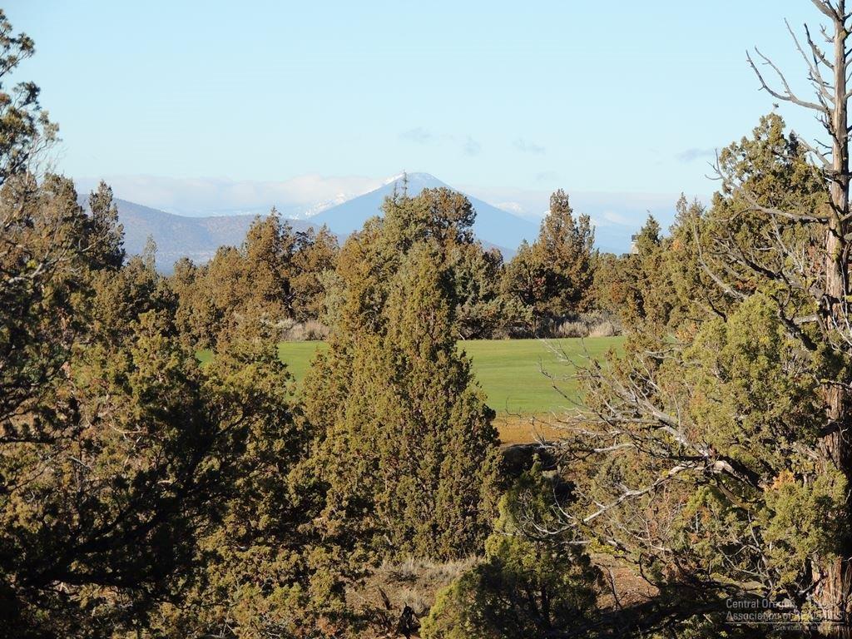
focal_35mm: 225
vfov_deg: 6.6
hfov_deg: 8.8
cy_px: 320
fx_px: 5538
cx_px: 426
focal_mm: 40.1
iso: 100
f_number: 4.6
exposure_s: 1/500
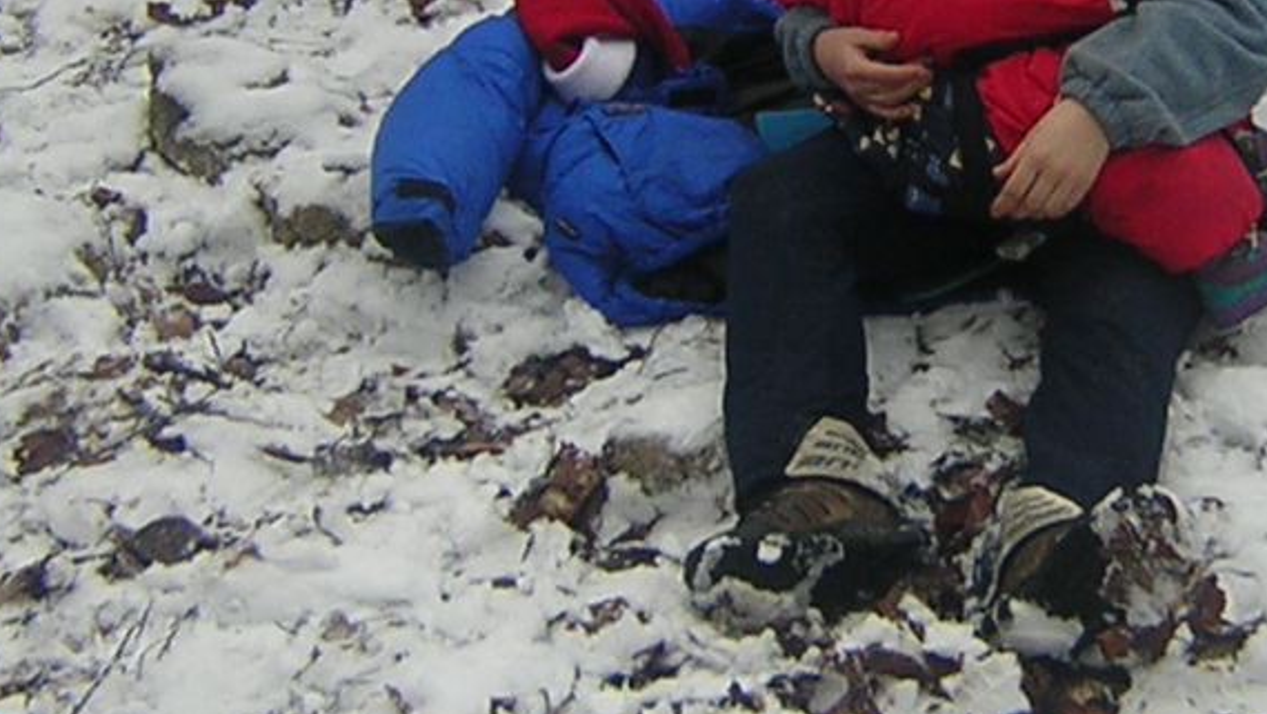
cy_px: 87
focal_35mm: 110
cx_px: 1143
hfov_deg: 19.1
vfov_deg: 11.0
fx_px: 3697
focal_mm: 4.7
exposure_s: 1/185
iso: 100
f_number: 2.6
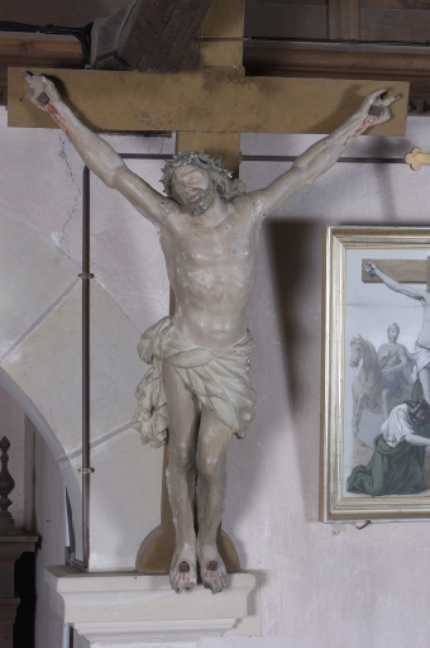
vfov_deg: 26.0
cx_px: 215
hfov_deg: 17.4
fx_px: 1401
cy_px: 324
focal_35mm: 78
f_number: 14
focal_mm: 52
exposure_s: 1/30
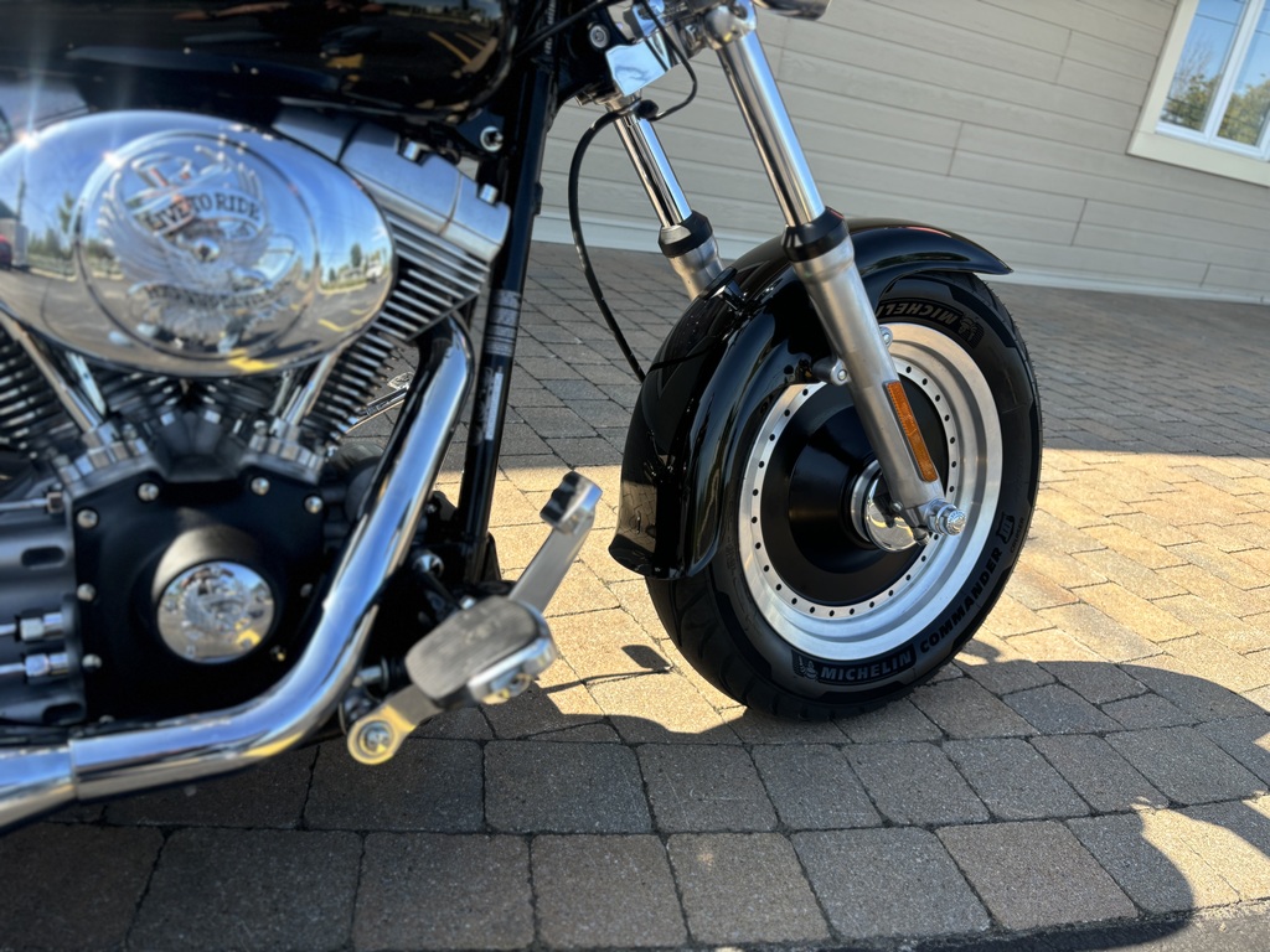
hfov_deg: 67.3
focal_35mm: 26
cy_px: 476
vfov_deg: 53.1
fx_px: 954
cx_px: 635
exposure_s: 1/641
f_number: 1.6
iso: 50
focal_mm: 5.96
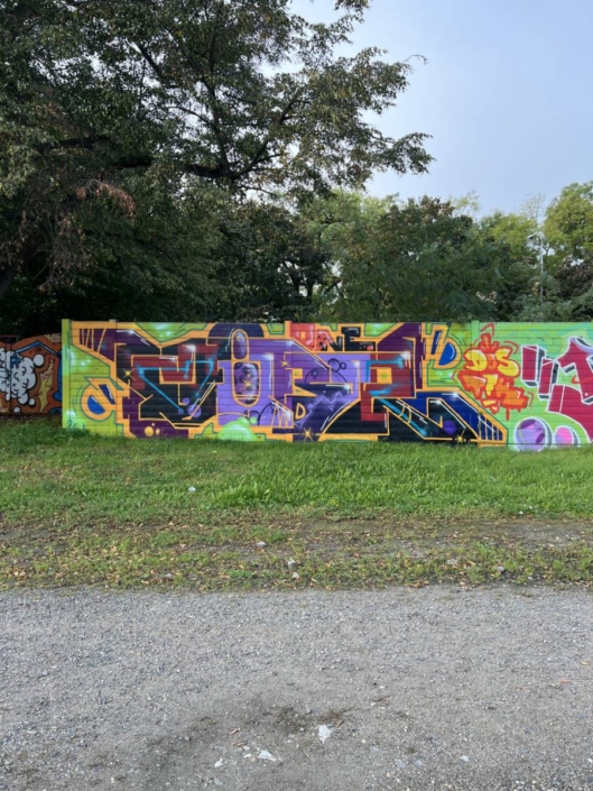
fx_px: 594
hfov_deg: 53.1
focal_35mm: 26
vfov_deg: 67.3
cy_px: 396
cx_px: 296
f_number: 1.5
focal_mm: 5.7
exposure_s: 1/427
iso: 50
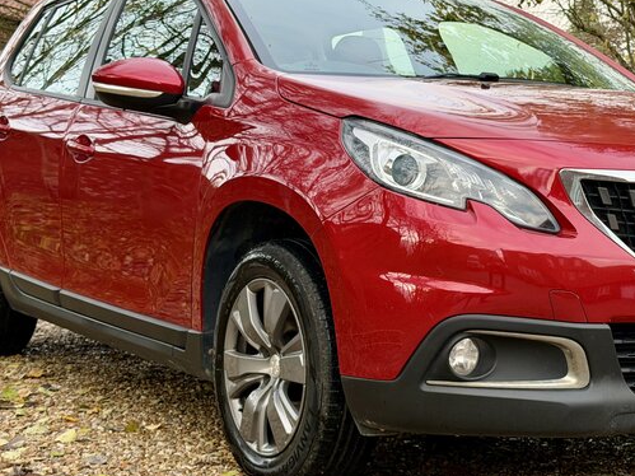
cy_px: 243
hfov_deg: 25.2
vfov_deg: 19.1
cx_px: 426
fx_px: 1412
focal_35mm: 77
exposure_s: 1/382
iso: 80
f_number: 1.78
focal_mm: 6.76
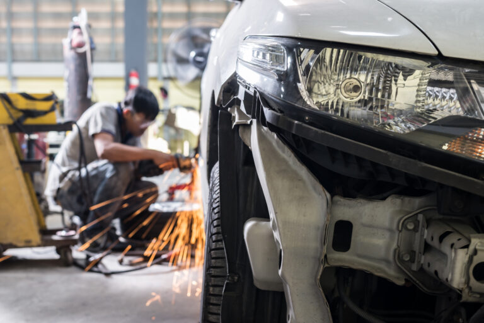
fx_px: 673
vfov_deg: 27.0
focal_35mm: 50
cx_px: 242
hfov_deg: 39.6
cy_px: 162
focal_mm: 50
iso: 250
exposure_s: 1/25
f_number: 5.6
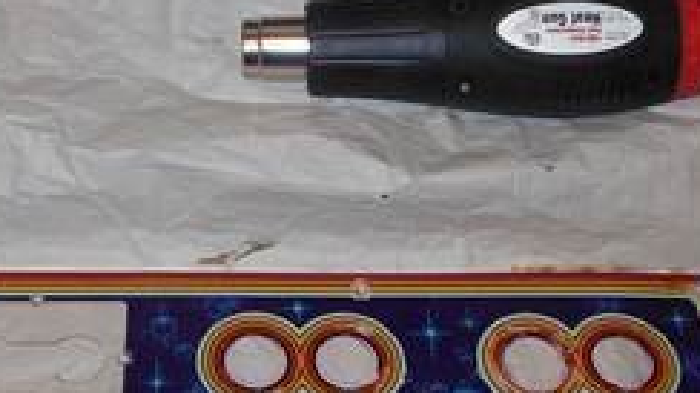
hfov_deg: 27.8
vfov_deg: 15.8
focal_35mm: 76
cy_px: 103
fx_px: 1410
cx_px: 281
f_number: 3.6
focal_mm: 6.8
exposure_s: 1/30
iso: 125
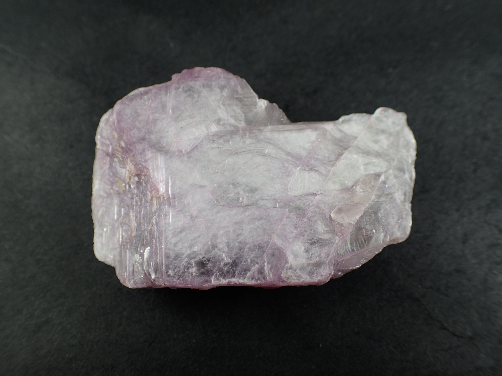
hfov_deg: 60.0
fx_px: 435
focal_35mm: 30
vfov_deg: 46.8
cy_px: 188
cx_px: 251
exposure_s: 1/250
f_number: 2.3
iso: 100
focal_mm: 5.5
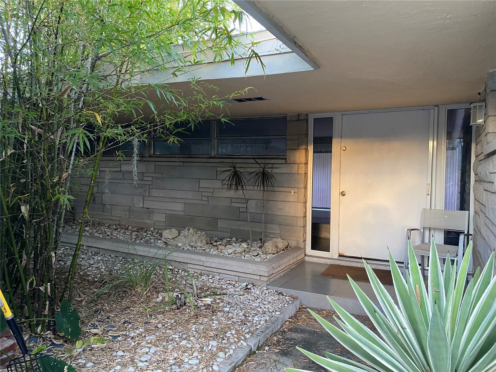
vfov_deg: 53.1
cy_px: 186
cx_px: 248
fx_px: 373
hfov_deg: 67.3
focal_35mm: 26
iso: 250
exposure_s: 1/60
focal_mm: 4.25
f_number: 1.8
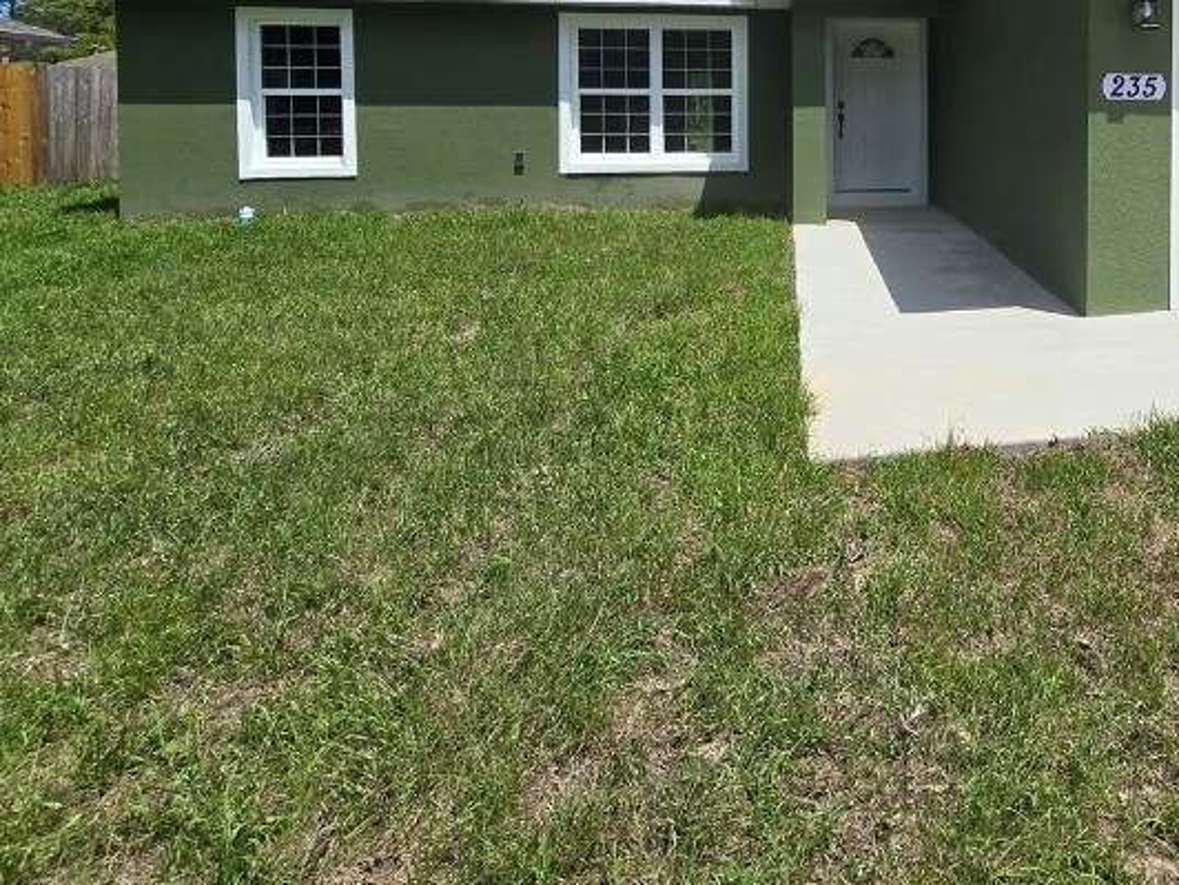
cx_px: 955
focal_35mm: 25
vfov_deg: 50.5
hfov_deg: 63.0
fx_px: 851
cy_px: 142
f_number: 2.2
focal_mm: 2.2
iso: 50
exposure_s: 1/4032
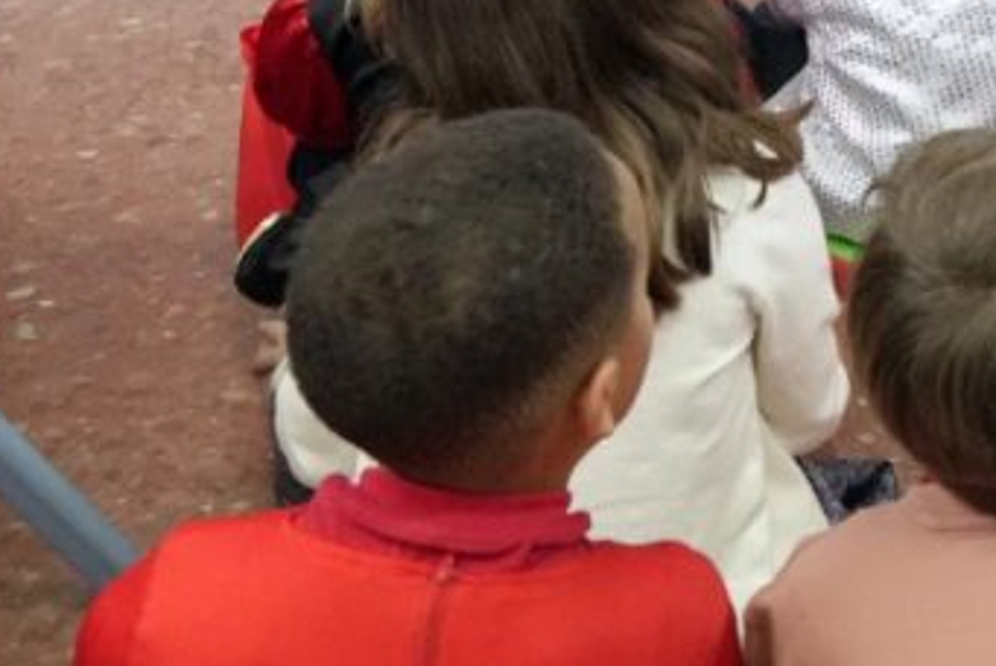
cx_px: 1314
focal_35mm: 99
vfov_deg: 13.3
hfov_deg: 19.0
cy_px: -229
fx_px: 2741
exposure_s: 1/400
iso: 6400
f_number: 4
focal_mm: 22
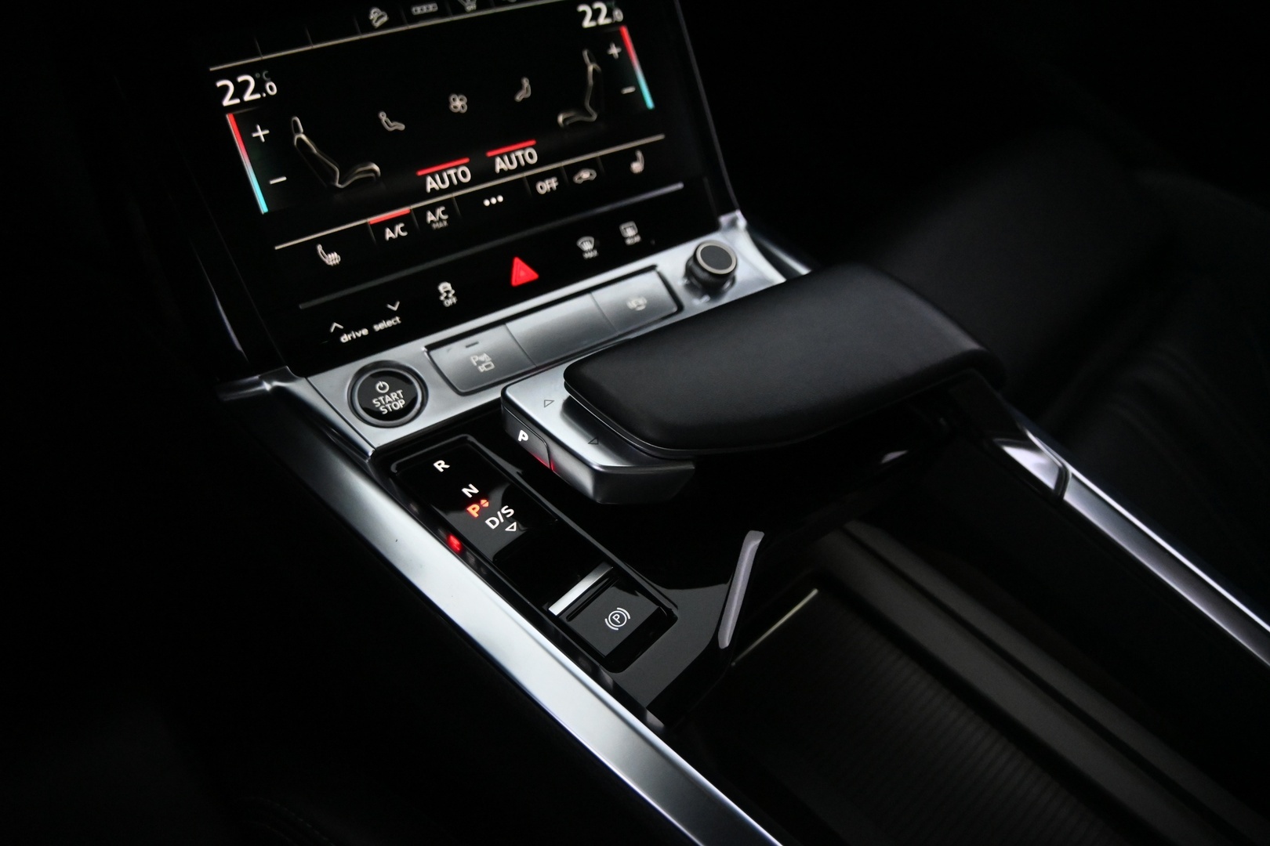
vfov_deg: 18.2
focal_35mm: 75
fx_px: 2646
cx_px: 635
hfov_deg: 27.0
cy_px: 423
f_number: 6.3
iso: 5000
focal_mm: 50
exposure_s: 1/125
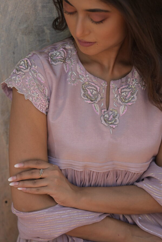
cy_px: 121
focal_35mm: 85
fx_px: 574
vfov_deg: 23.9
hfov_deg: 16.1
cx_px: 81
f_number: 4.5
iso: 800
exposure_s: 1/1250
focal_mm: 85
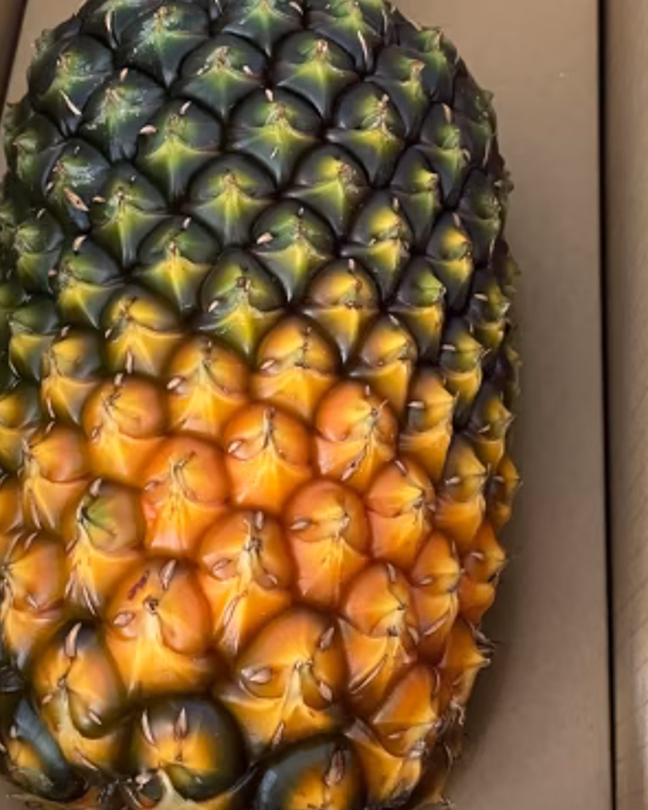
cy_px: 277
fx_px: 1319
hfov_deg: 27.6
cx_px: 338
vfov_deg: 33.9
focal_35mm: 55
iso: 500
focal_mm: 4.2
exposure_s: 1/54
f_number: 1.6
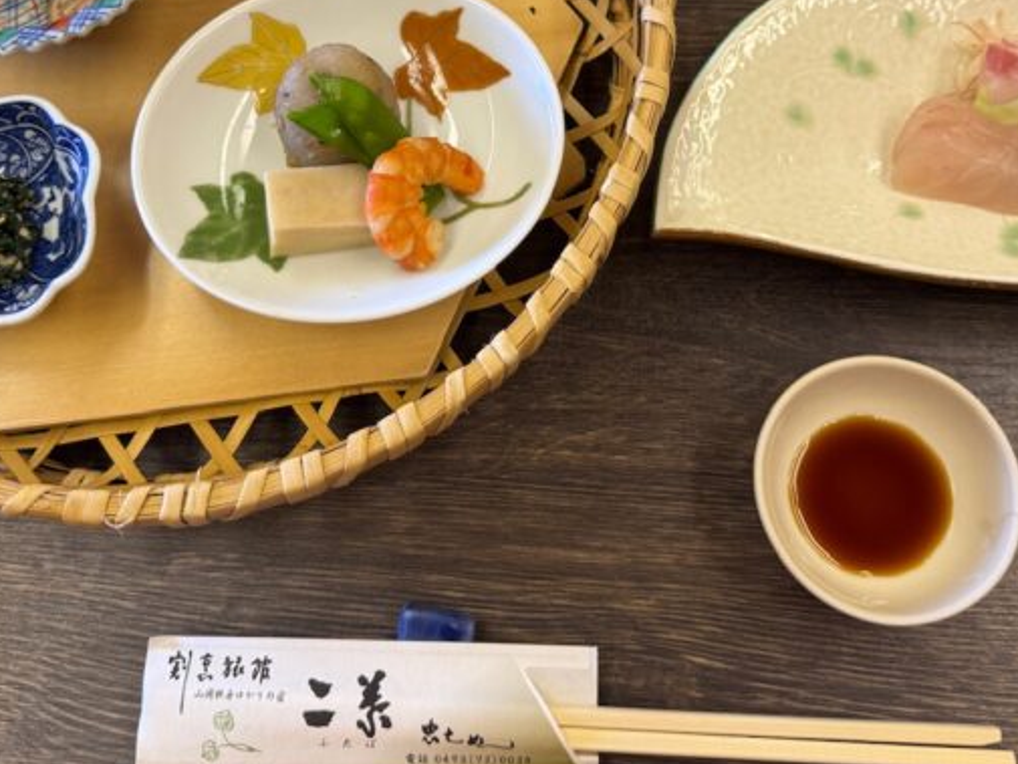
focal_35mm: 38
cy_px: 226
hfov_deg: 48.9
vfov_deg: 37.1
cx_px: 470
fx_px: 1118
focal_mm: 6.76
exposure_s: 1/50
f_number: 1.78
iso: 160
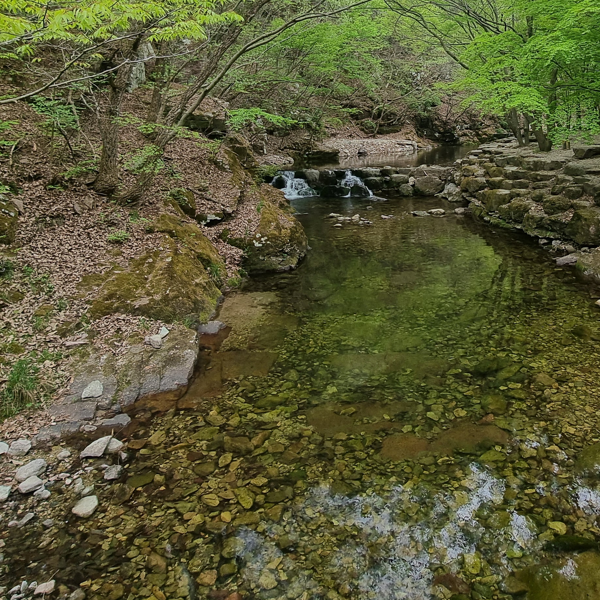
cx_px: 397
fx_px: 490
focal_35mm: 25
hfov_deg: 61.5
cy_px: 135
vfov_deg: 58.9
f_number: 2.2
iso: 50
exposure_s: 1/428
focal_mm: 2.2
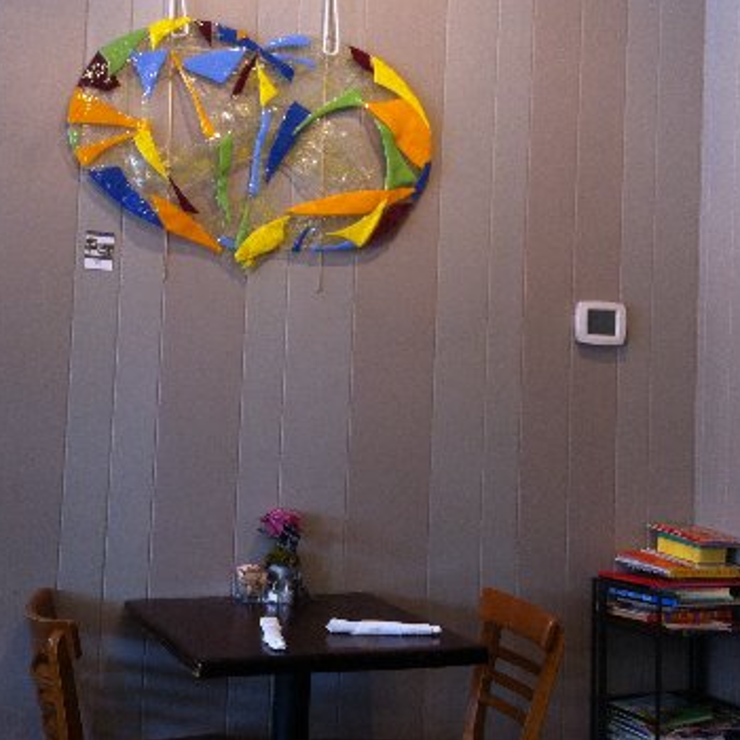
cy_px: 326
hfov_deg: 32.8
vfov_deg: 32.8
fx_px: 1258
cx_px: 341
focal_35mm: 52
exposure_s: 1/15
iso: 125
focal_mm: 3.85
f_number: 2.8
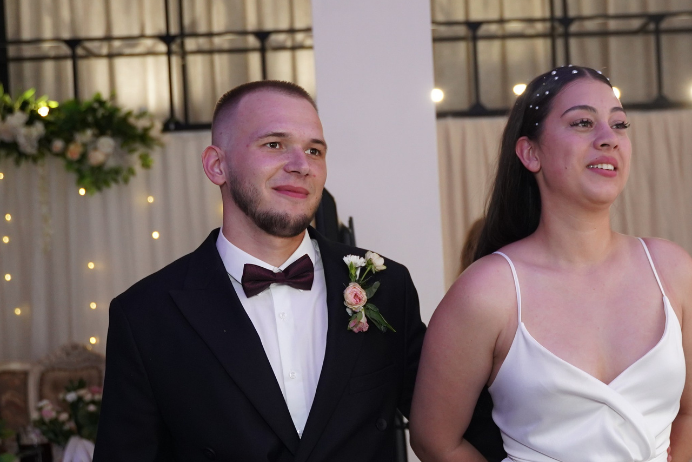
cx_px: 440
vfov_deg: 21.9
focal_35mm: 62
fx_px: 1192
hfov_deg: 32.2
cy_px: 259
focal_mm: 31
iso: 1600
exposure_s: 1/160
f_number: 2.8
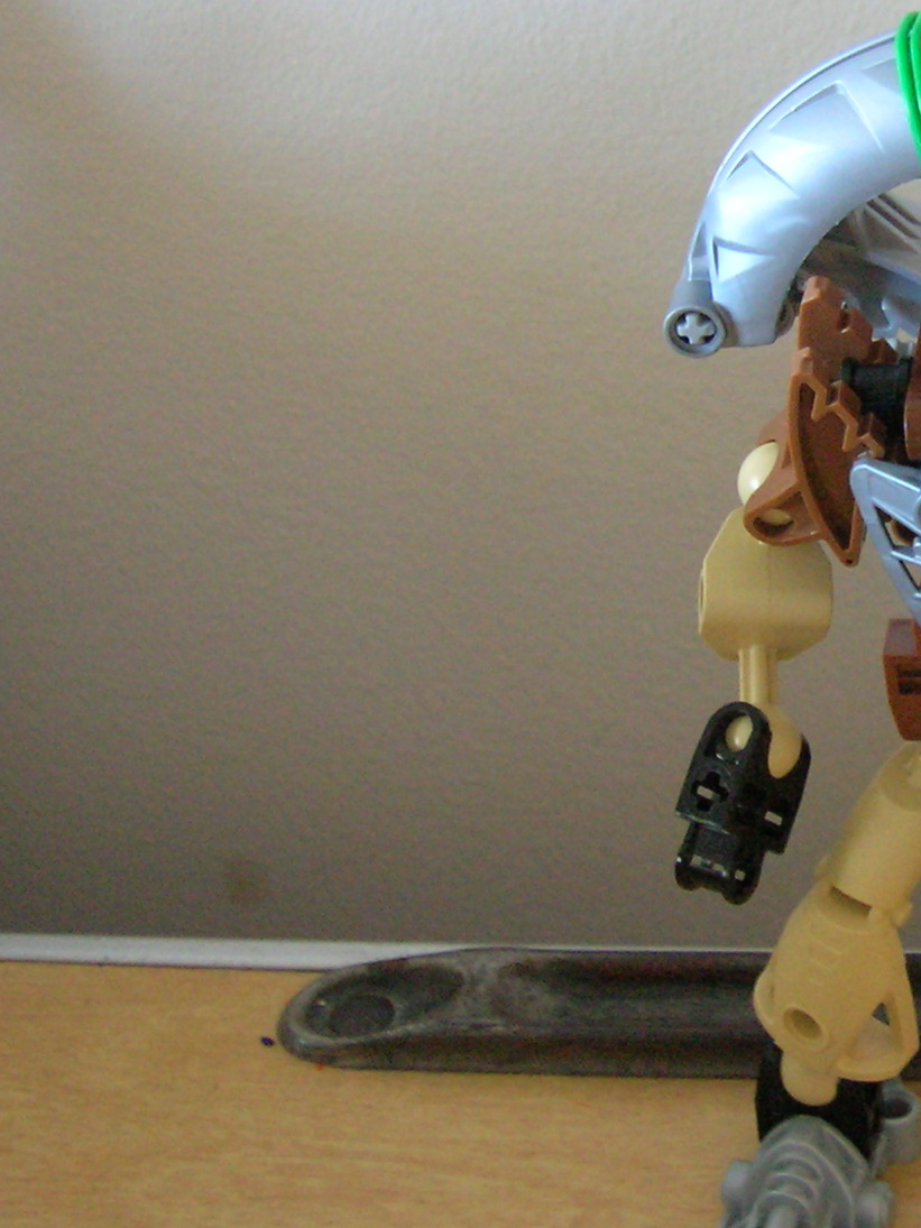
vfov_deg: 27.2
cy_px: 367
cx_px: 1041
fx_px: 2519
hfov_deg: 19.7
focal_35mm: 71
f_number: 2.9
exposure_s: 1/2.4
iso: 200
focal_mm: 5.7
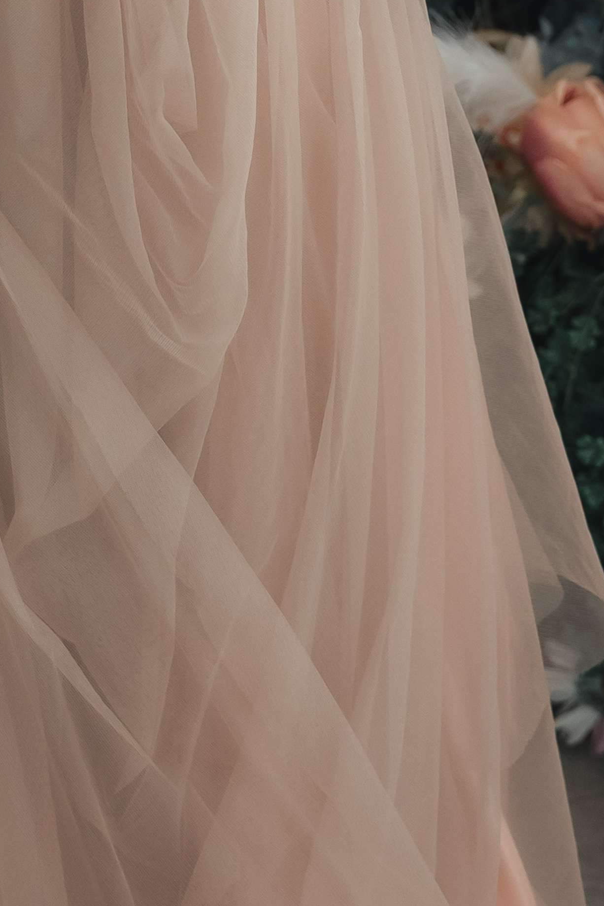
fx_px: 4076
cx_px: -181
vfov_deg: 12.1
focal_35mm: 162
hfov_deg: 8.4
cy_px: -494
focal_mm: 42.5
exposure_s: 1/160
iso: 400
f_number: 2.8
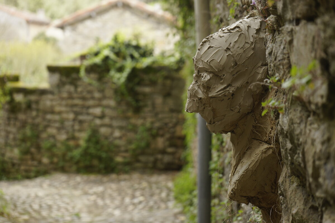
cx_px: 168
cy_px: 112
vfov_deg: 20.0
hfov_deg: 29.7
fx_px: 633
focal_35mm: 68
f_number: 5.6
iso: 320
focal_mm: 68
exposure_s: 1/125
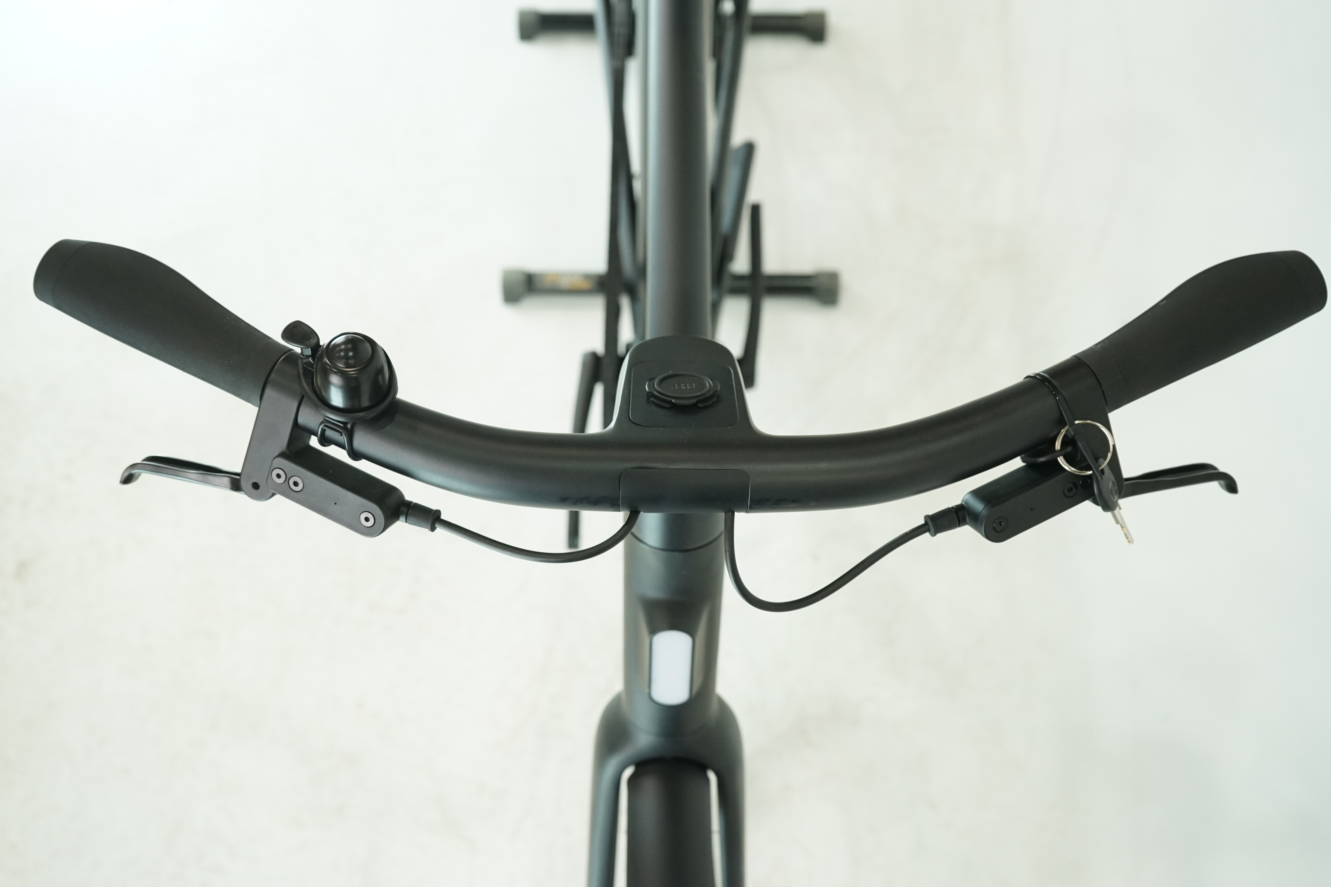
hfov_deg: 46.4
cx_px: 666
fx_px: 1553
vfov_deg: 31.9
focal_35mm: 42
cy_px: 444
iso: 1600
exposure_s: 1/200
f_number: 5.6
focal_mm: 42
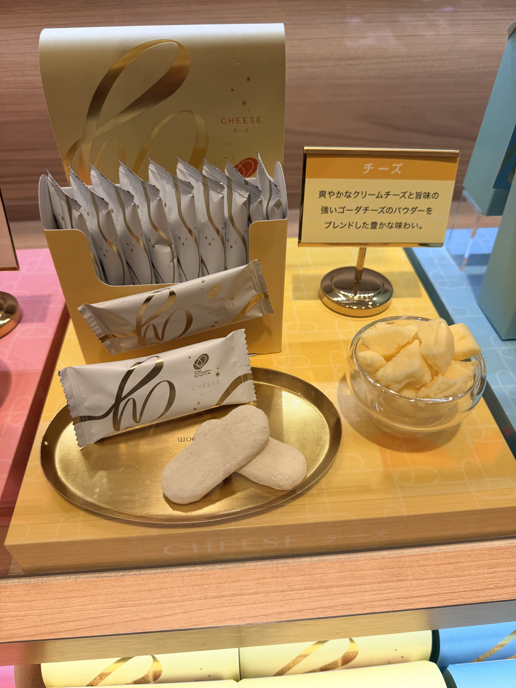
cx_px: 258
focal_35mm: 24
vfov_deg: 71.6
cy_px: 344
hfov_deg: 56.8
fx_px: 477
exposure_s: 1/464
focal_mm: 6.76
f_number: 1.78
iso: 80
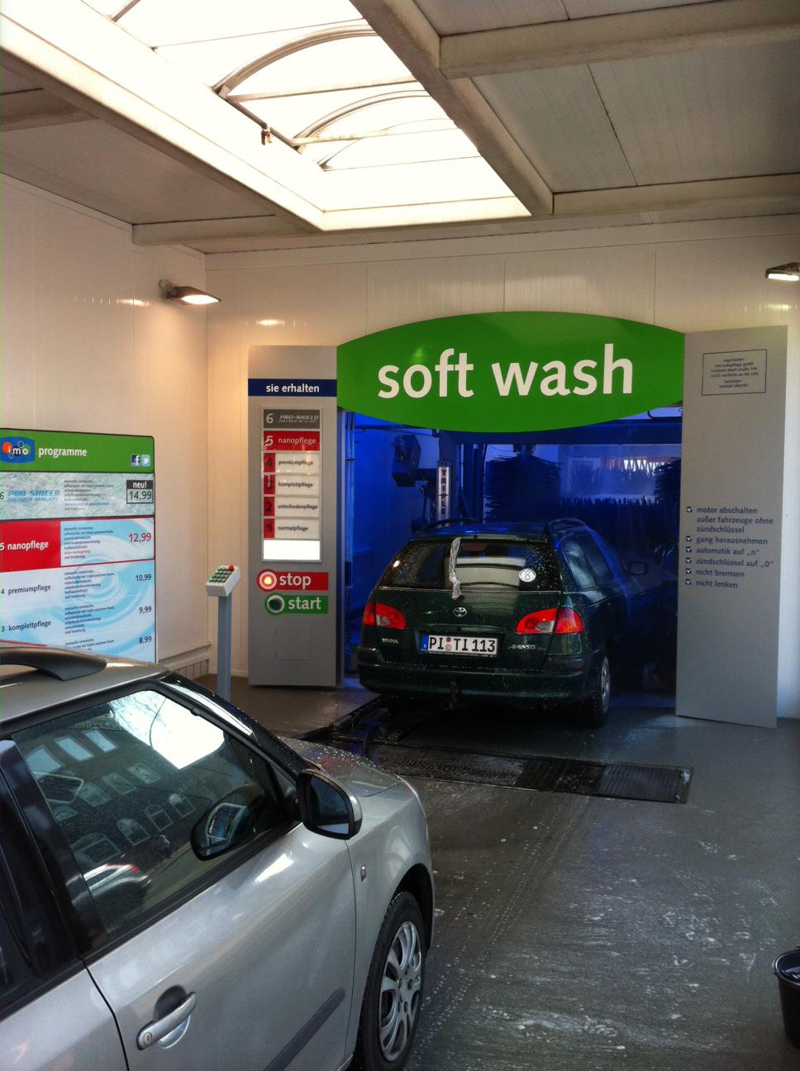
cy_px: 536
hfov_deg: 40.6
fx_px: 1081
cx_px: 400
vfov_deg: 52.7
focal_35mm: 35
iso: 80
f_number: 2.8
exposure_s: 1/120
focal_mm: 3.85
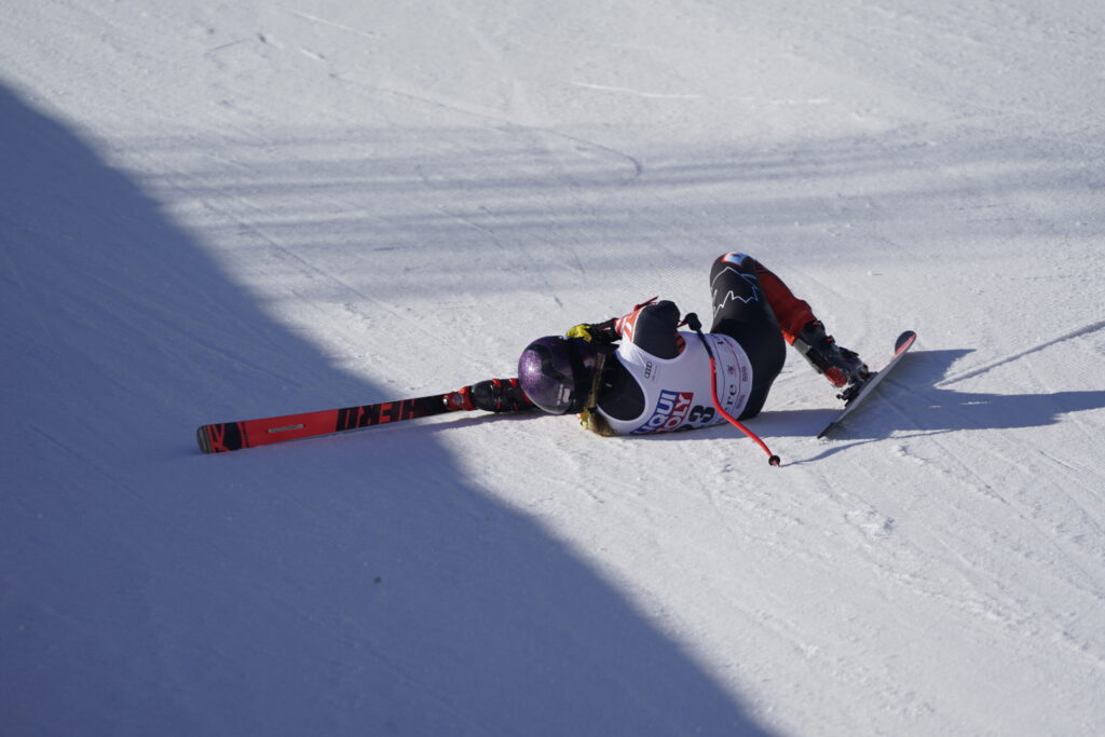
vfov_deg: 2.5
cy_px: 368
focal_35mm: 553
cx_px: 552
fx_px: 16975
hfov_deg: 3.7
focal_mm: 553
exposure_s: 1/1600
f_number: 6.3
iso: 200
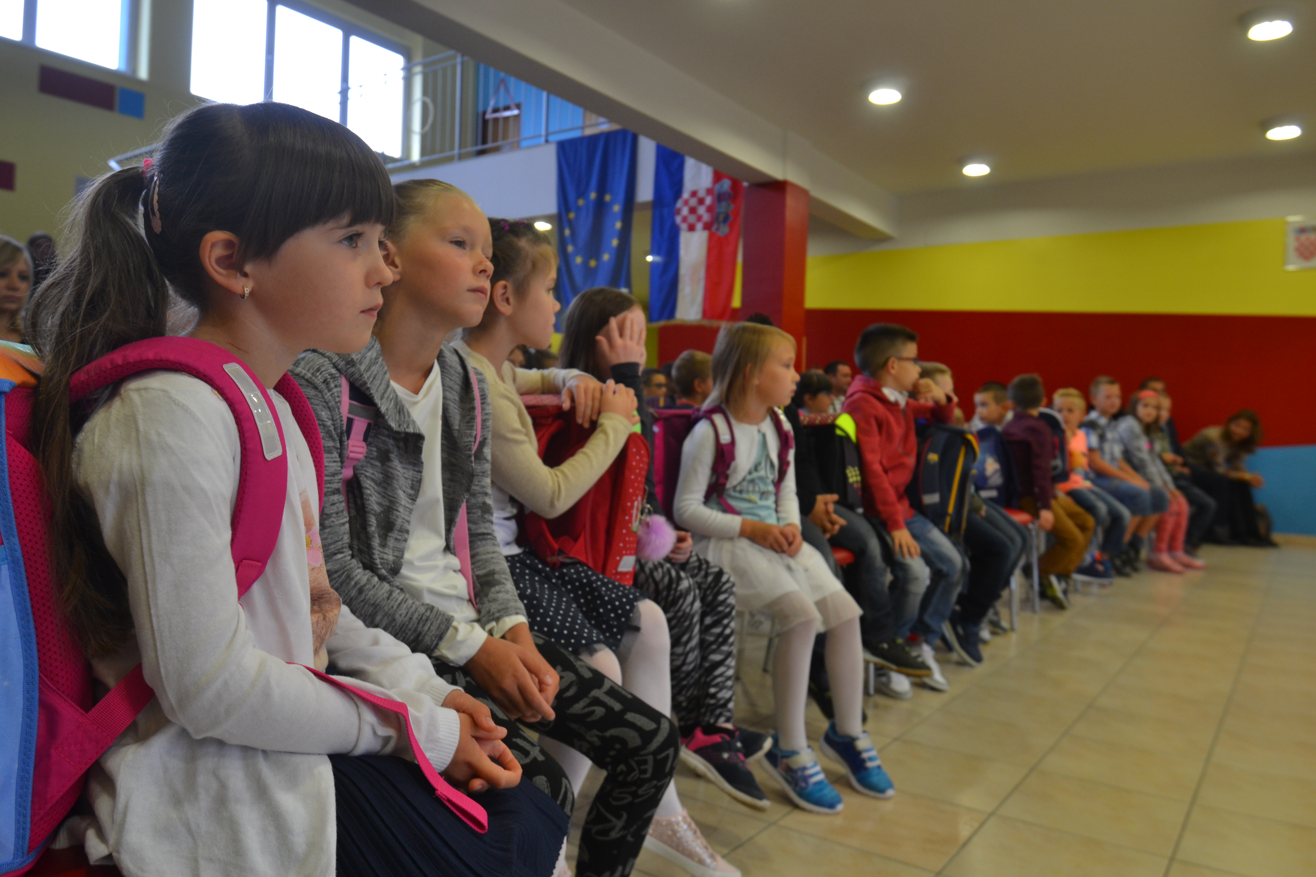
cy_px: 438
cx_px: 658
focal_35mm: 24
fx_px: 877
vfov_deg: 53.1
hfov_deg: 73.7
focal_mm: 16
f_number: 4
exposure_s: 1/60
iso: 400
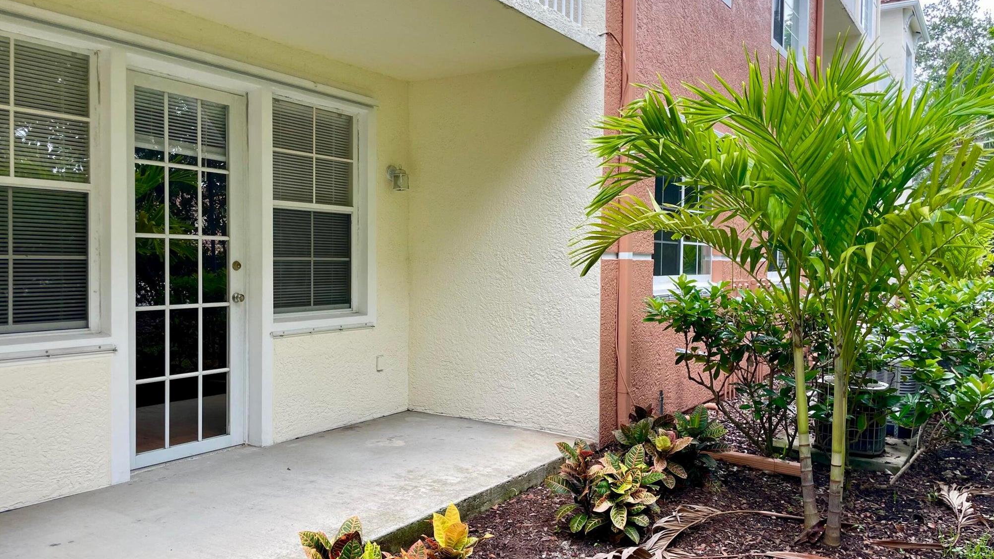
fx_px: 764
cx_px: 492
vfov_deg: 40.2
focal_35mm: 29
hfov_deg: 66.1
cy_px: 288
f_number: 1.6
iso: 32
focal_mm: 4.2
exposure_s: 1/364
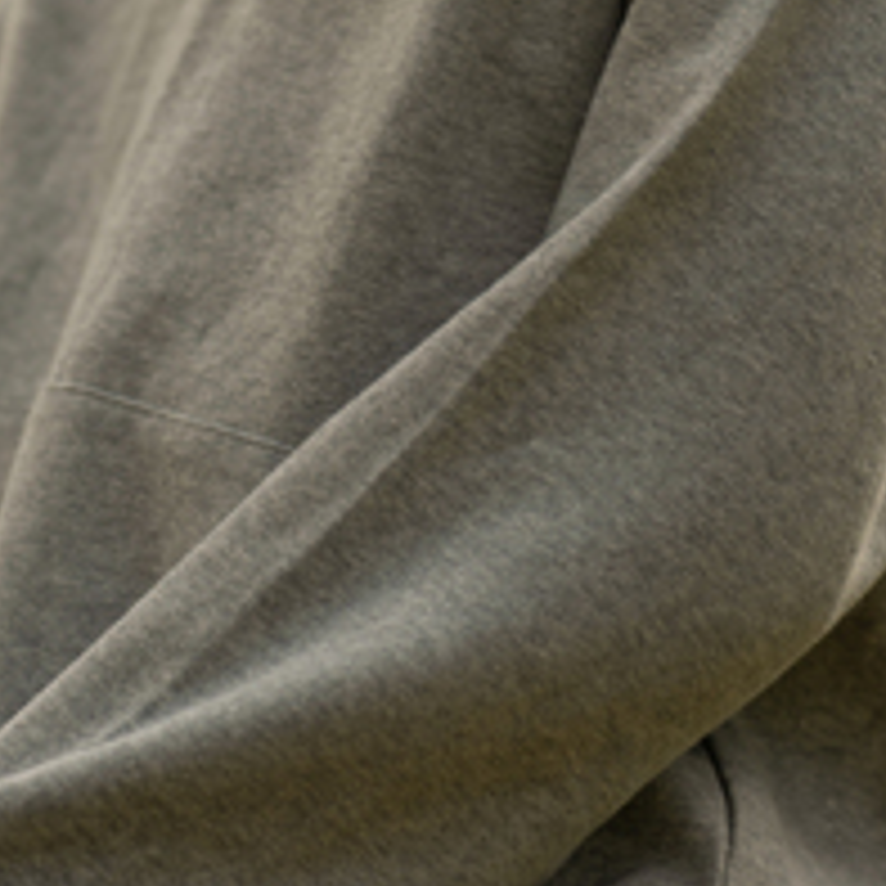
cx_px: 389
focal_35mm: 238
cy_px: -45
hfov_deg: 7.4
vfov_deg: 7.3
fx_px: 6892
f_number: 2.5
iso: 100
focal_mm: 85
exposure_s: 1/500
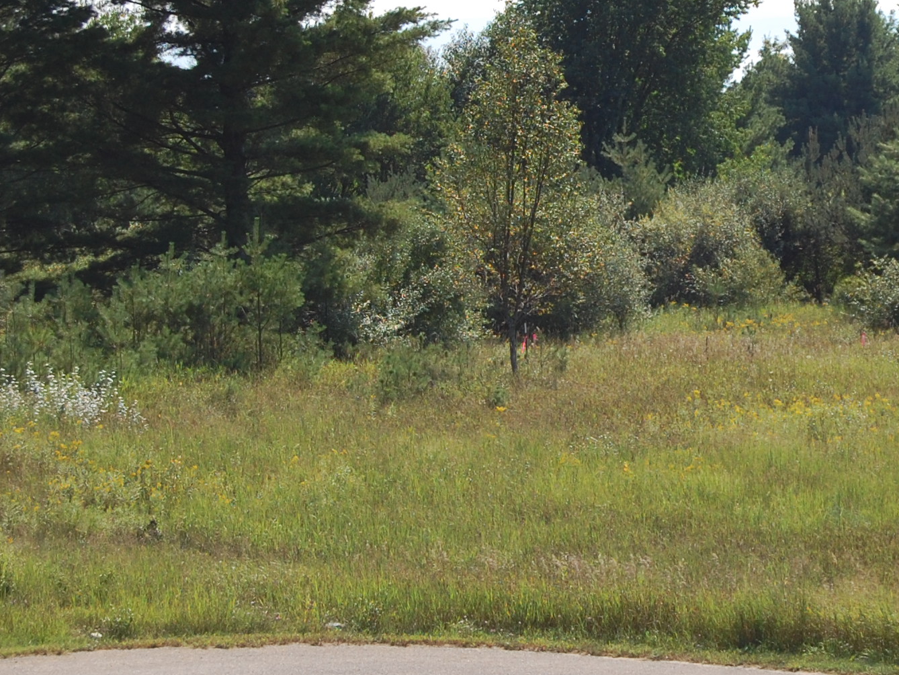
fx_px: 3870
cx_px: 753
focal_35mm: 149
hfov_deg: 13.2
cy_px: 136
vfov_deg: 9.9
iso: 200
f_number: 7.1
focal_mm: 46
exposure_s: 1/500
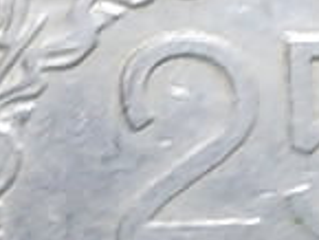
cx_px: 101
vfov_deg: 7.8
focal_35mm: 190
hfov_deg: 10.4
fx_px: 1752
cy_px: 189
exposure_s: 1/6
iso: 200
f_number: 3.3
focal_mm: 6.1
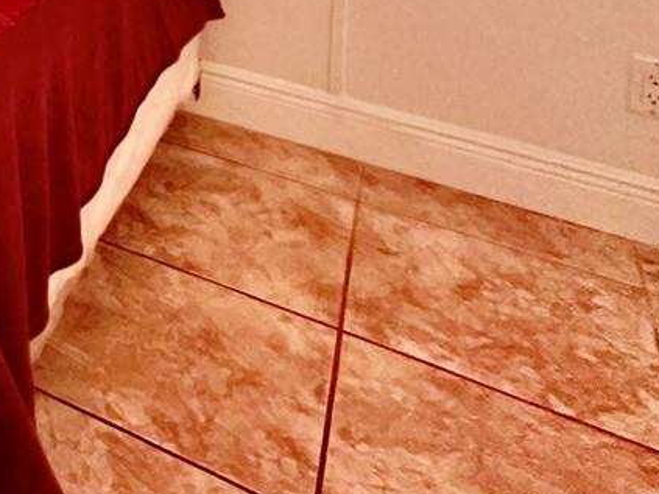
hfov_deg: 26.0
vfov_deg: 21.1
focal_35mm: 53
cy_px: -330
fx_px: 1009
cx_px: -344
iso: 500
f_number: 2.2
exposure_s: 1/60
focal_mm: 2.22
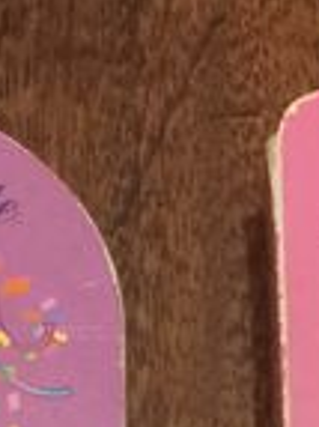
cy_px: 908
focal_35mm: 203
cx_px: 194
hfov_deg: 7.3
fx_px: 2498
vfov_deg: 9.1
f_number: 2.2
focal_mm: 4.15
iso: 100
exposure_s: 1/10
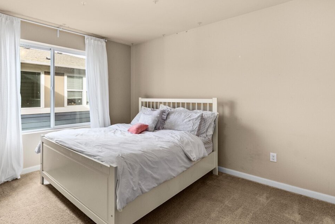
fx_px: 177
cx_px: 125
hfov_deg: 85.1
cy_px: 102
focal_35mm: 19
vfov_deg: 64.5
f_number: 7.1
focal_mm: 13
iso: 1000
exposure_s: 1/15
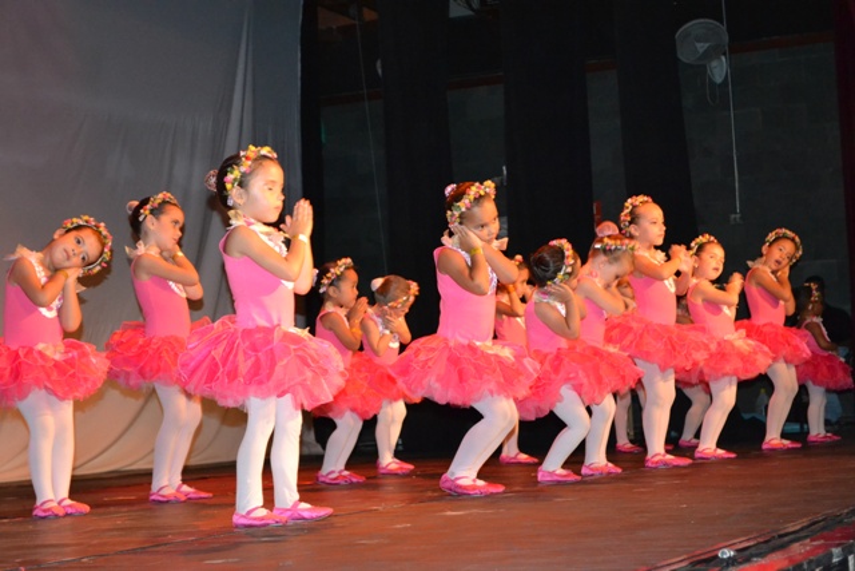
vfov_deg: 17.5
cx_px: 428
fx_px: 1853
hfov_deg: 26.0
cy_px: 286
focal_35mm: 78
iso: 3200
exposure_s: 1/60
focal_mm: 52
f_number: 5.6
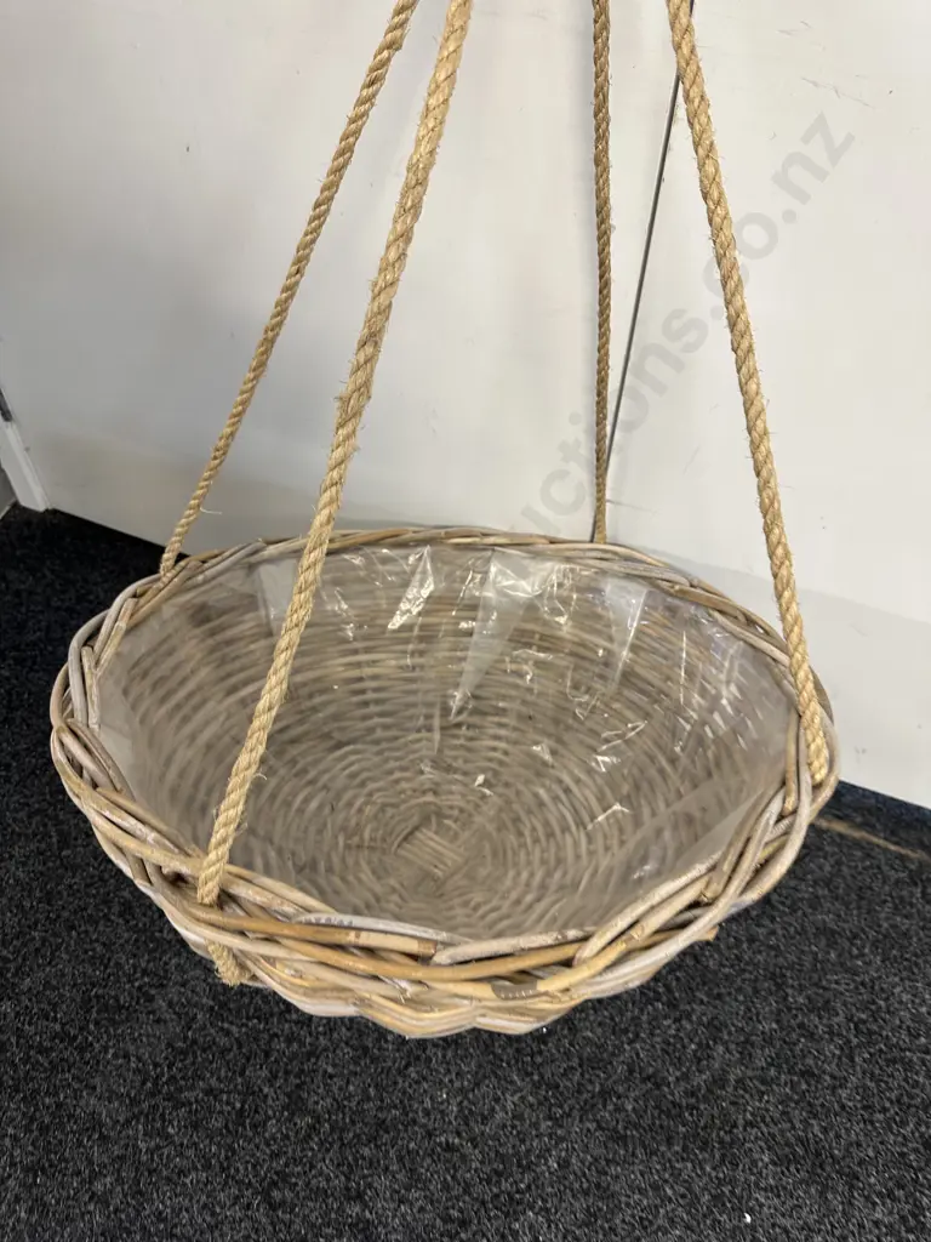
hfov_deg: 56.8
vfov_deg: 71.6
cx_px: 466
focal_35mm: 24
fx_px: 861
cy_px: 621
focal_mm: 6.86
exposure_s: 1/50
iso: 160
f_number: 1.78
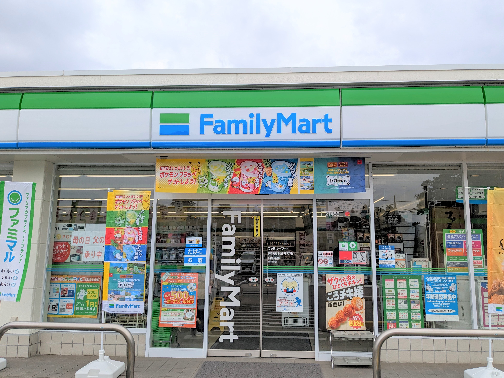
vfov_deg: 49.7
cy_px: 190
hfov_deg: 63.4
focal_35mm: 28
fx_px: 408
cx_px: 252
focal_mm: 4.38
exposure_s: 1/2597
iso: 58
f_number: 1.73
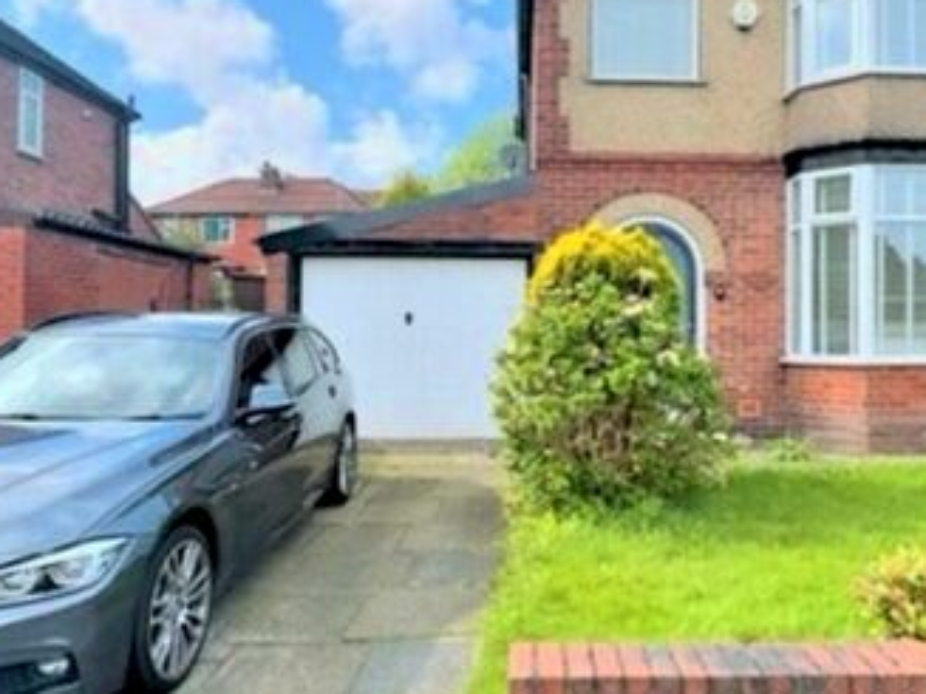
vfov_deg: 46.7
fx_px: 802
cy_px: 322
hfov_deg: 59.6
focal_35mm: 30
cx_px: 547
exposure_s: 1/1052
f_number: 2.2
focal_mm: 2.22
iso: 50
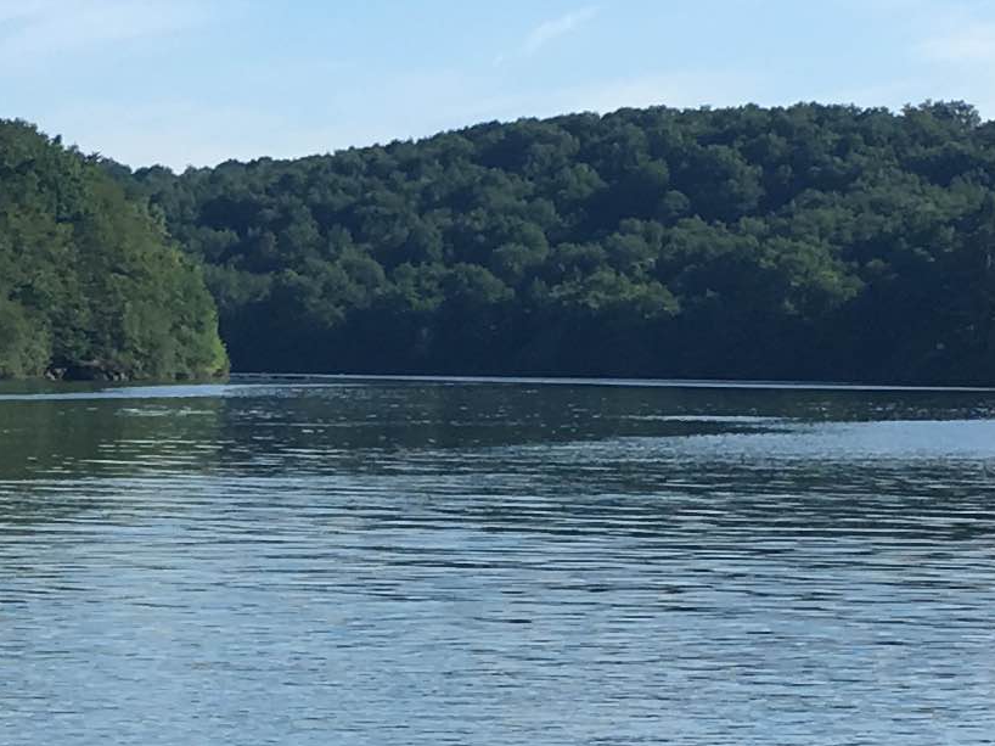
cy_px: 515
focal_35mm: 143
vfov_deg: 10.4
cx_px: 94
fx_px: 4109
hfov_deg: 13.7
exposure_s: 1/1221
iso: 25
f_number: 2.2
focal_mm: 4.15
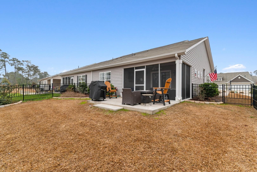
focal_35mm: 15
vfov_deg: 77.3
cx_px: 128
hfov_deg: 100.4
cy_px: 86
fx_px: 107
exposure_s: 1/50
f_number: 4.5
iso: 100
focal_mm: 10
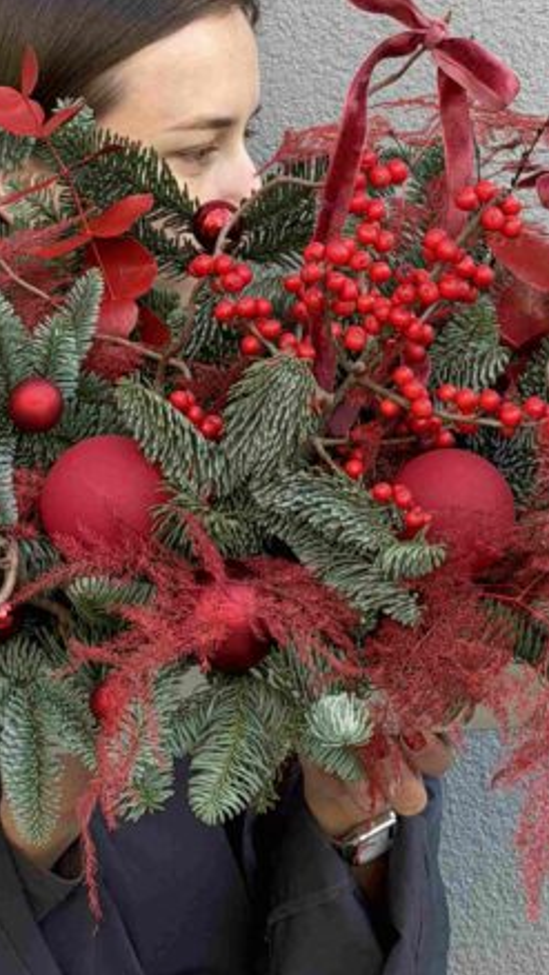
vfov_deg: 17.5
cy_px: 247
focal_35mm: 122
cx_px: 193
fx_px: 3157
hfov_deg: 9.9
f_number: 1.78
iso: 50
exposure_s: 1/122
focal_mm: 6.76
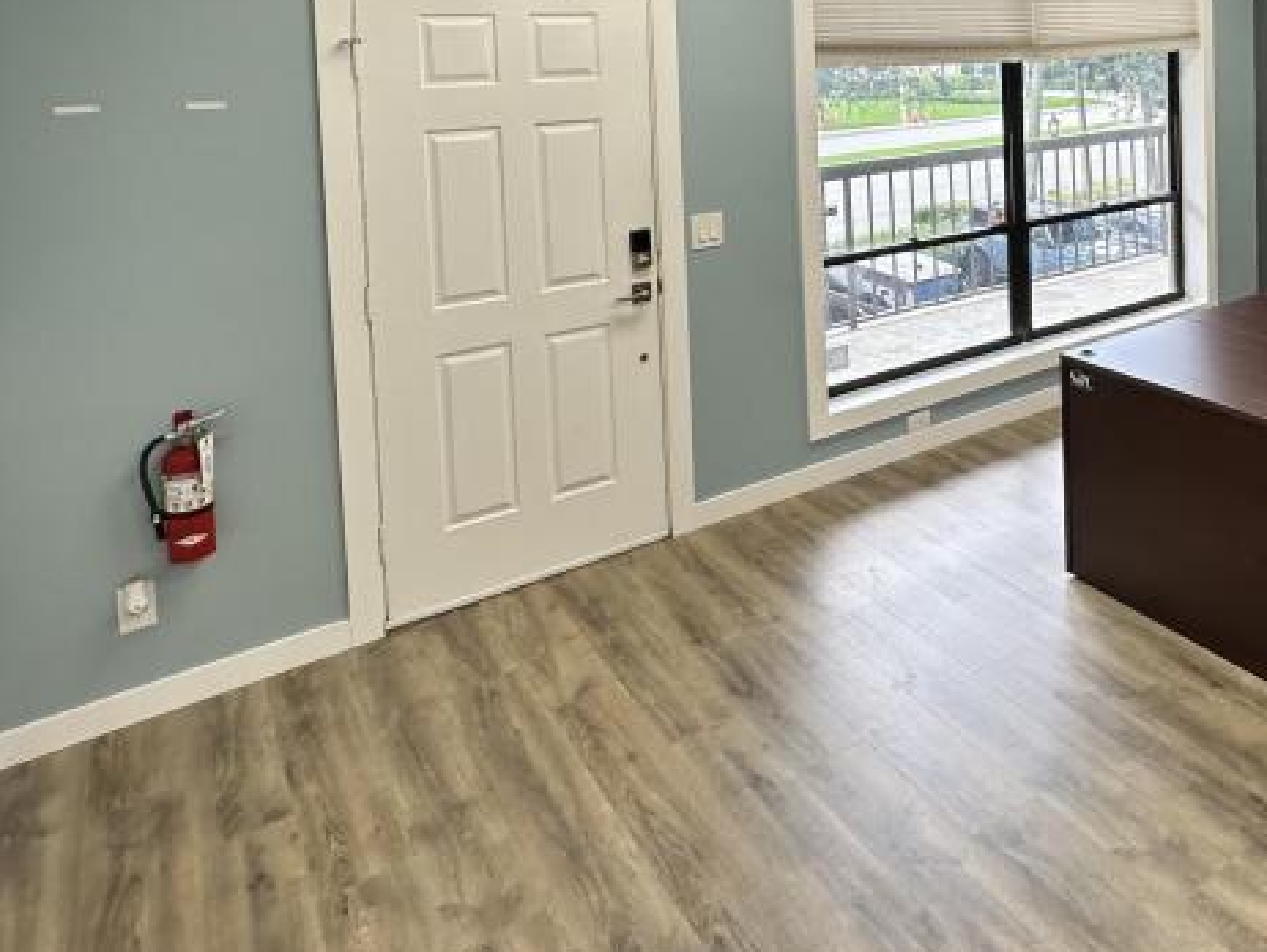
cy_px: 90
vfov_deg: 43.9
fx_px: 1062
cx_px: 961
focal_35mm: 29
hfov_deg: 58.2
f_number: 2.2
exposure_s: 1/102
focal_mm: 2.22
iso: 40
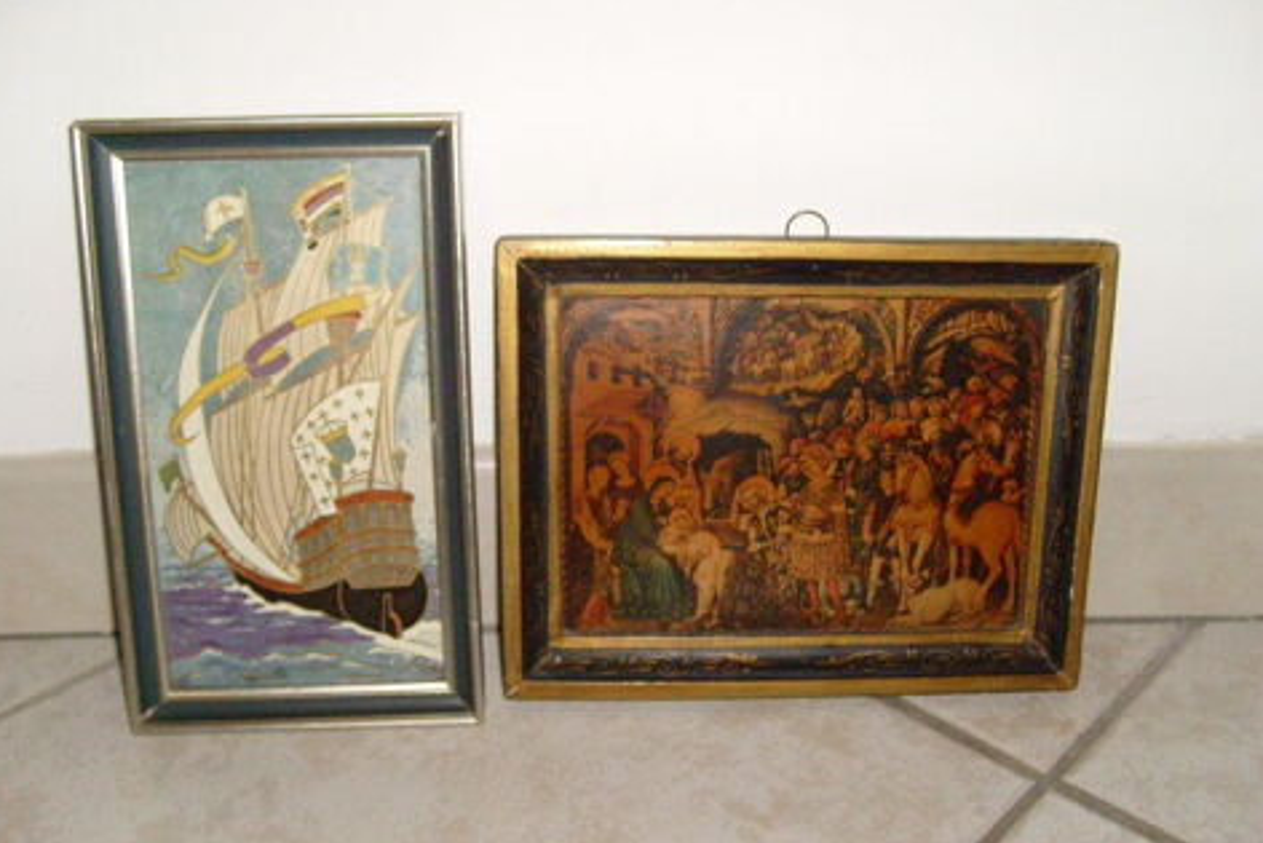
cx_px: 629
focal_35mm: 37
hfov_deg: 51.9
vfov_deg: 36.0
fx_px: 1298
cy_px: 428
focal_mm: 5.8
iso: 400
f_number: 2.8
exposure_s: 1/45
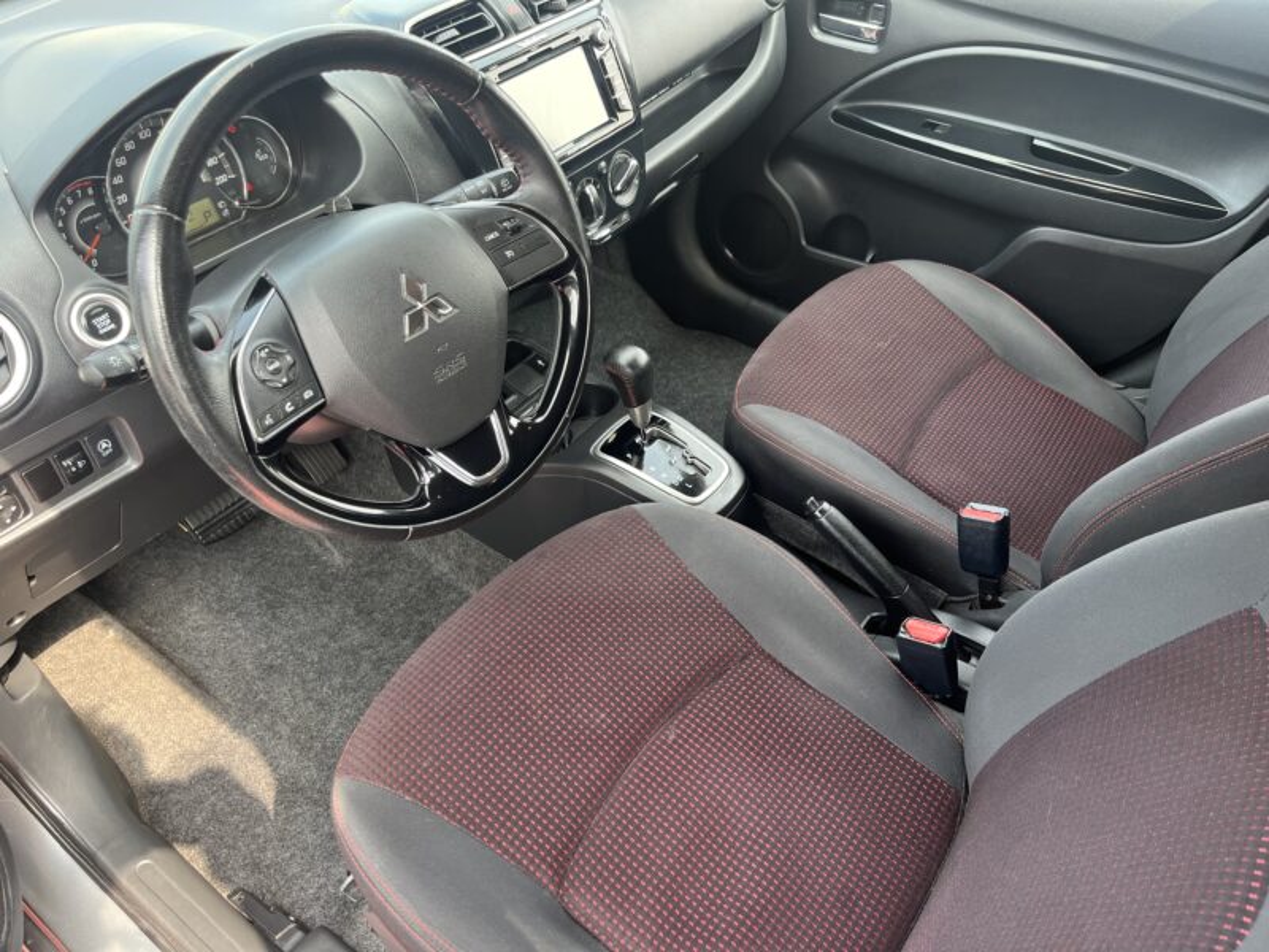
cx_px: 634
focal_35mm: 26
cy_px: 476
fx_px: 953
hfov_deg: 67.3
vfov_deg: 53.1
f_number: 1.6
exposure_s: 1/121
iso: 100
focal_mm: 5.1
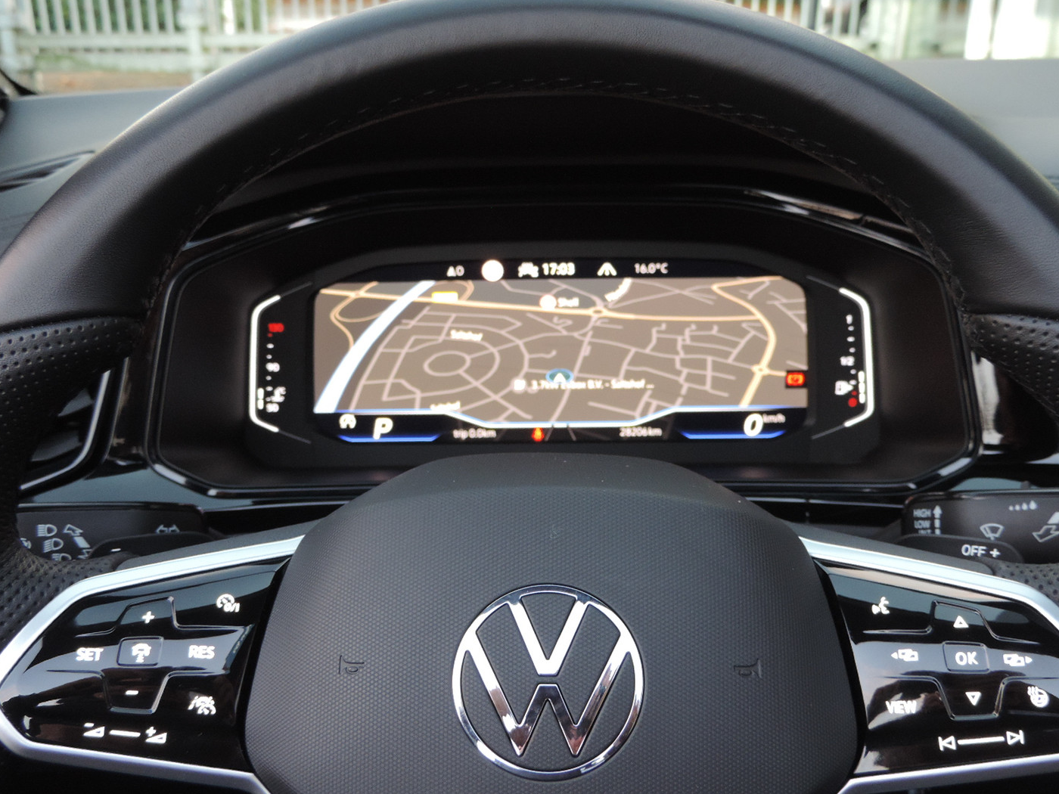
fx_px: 1101
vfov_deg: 39.7
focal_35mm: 36
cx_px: 533
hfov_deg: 51.4
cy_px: 388
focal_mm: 6.2
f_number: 3.3
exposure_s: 1/13
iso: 400
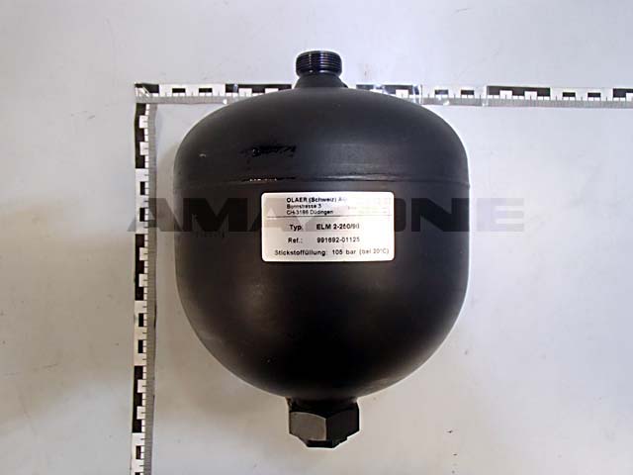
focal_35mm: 28
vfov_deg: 49.7
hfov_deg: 63.4
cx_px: 316
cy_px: 238
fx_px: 512
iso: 400
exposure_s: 1/20
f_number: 3.9
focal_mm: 5
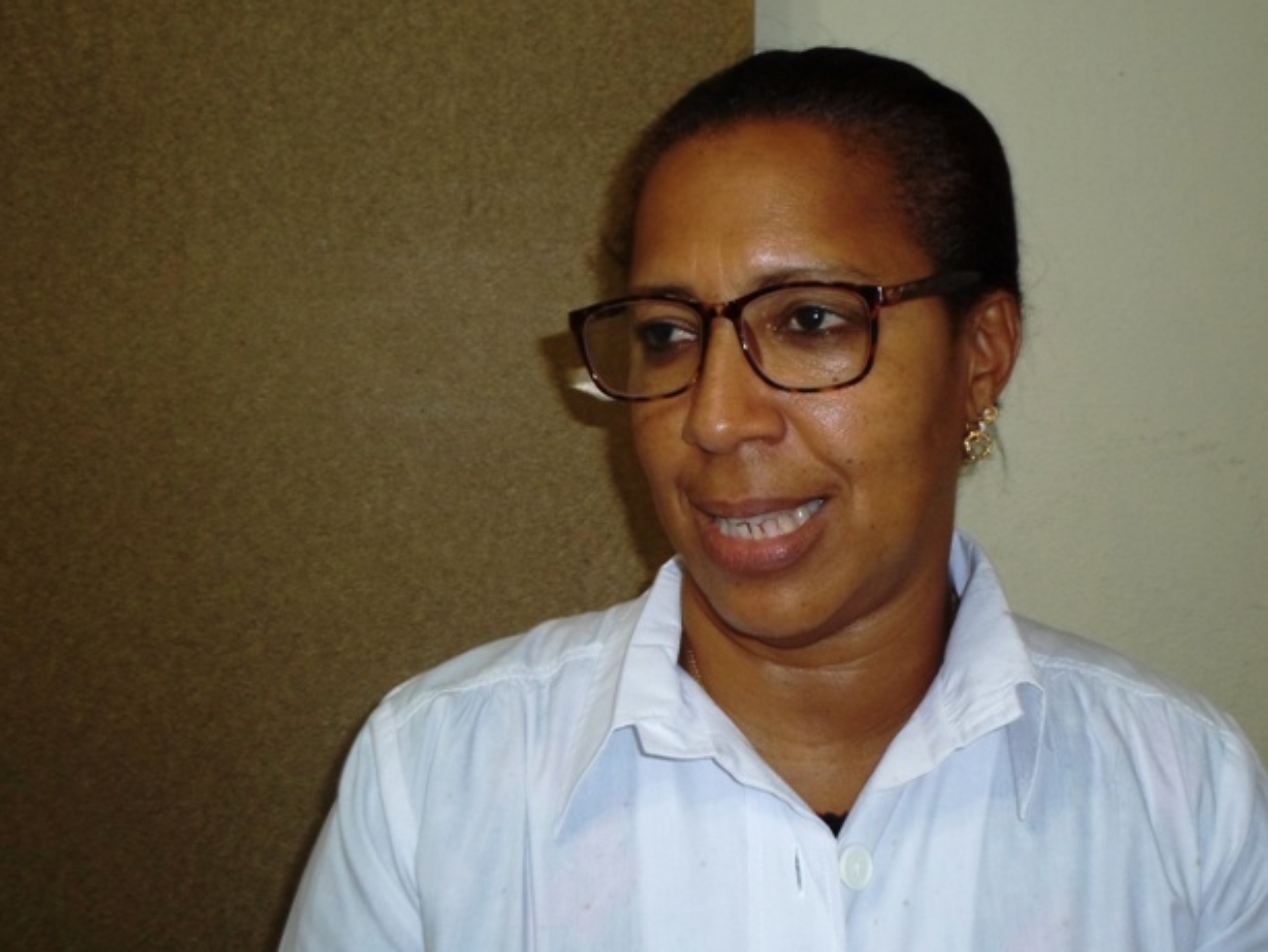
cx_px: 750
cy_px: 506
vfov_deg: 32.2
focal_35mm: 45
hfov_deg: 41.9
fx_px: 1649
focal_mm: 6.5
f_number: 3
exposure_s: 1/4
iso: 80
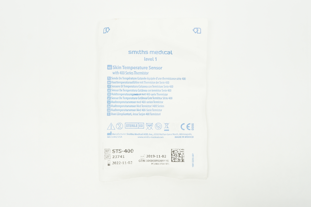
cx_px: 156
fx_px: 349
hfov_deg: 48.0
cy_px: 104
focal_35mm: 40
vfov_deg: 32.9
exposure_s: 1/30
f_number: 8
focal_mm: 27
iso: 400
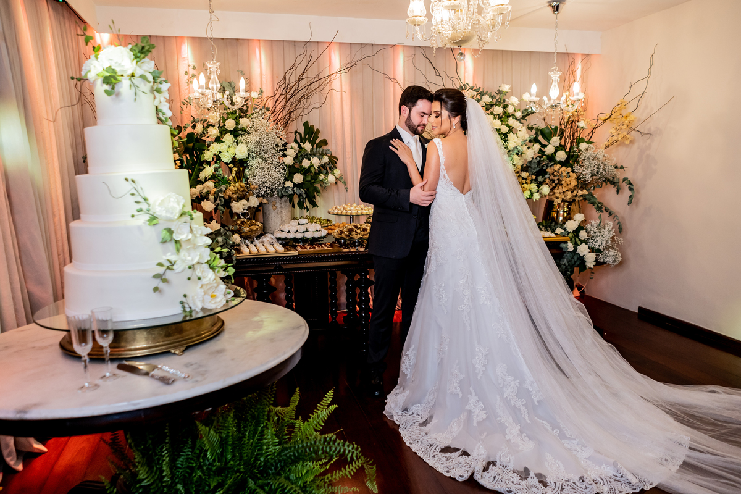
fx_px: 576
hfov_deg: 65.5
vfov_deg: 46.4
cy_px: 247
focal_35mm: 28
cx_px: 370
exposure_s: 1/200
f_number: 2.8
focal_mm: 28
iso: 1250
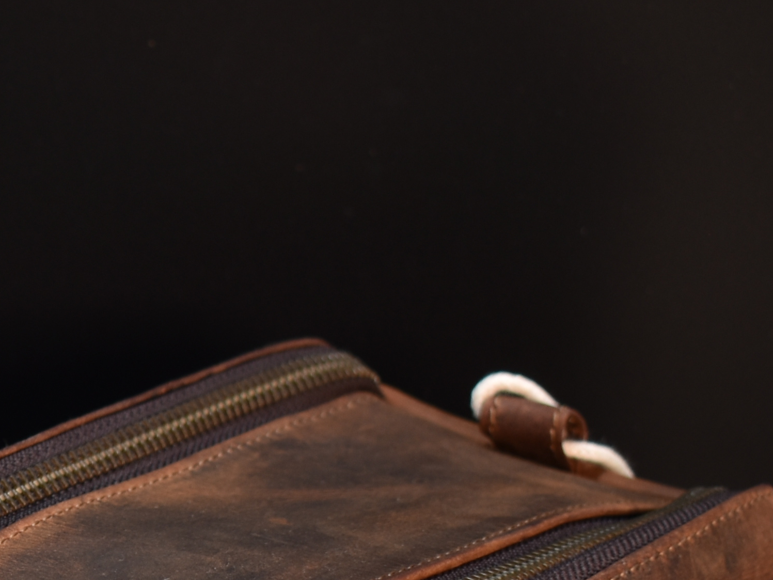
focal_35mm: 185
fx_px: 4132
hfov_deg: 10.3
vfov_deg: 7.9
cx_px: -400
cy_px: 841
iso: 100
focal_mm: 32
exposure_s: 1/13
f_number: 4.5
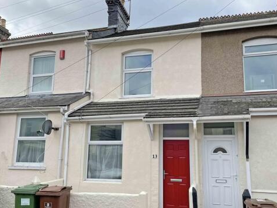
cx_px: 150
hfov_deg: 56.8
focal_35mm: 32
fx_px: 256
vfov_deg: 44.1
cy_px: 114
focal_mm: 4.2
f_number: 1.6
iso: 32
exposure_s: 1/2353
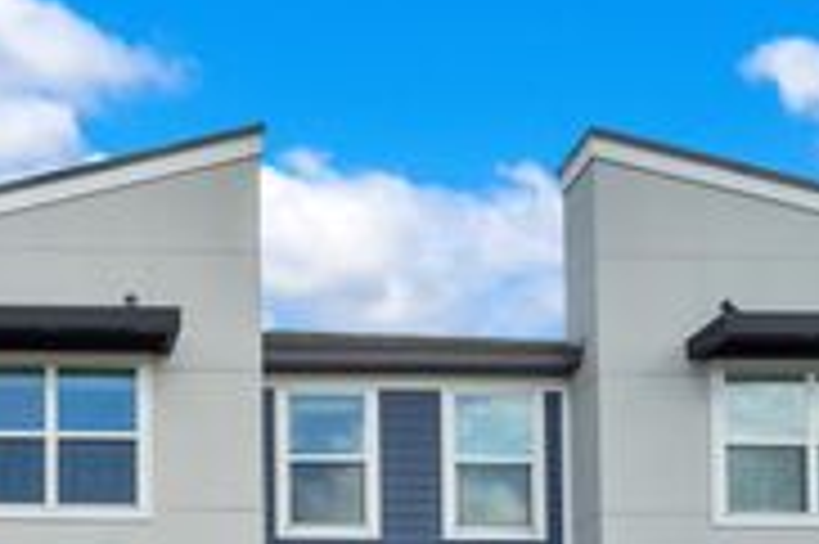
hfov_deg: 40.0
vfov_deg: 28.1
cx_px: 32
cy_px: 578
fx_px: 1000
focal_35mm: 44
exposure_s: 1/100
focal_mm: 16
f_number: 10
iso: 100
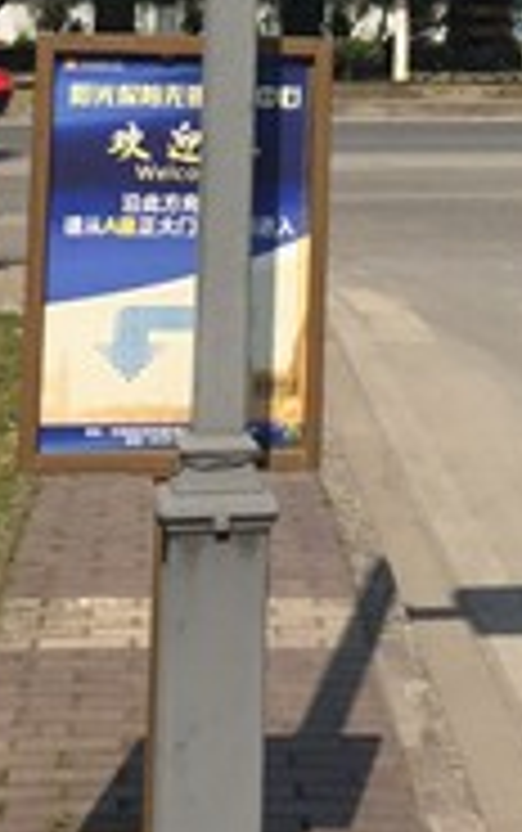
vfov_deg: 16.4
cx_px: 470
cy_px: -418
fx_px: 2634
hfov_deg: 11.2
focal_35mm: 116
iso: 32
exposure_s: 1/2198
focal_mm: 4.15
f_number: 2.2
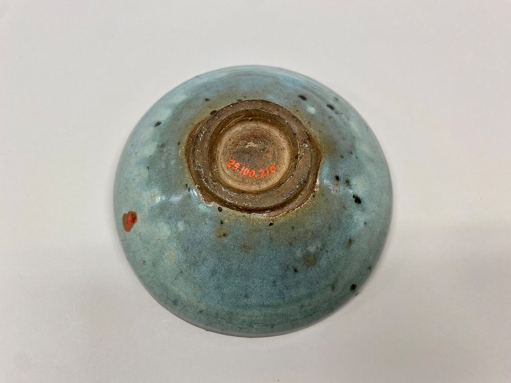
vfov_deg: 53.1
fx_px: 384
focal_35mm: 26
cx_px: 256
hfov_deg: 67.3
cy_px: 192
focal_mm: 4.25
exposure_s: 1/60
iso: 80
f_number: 1.8
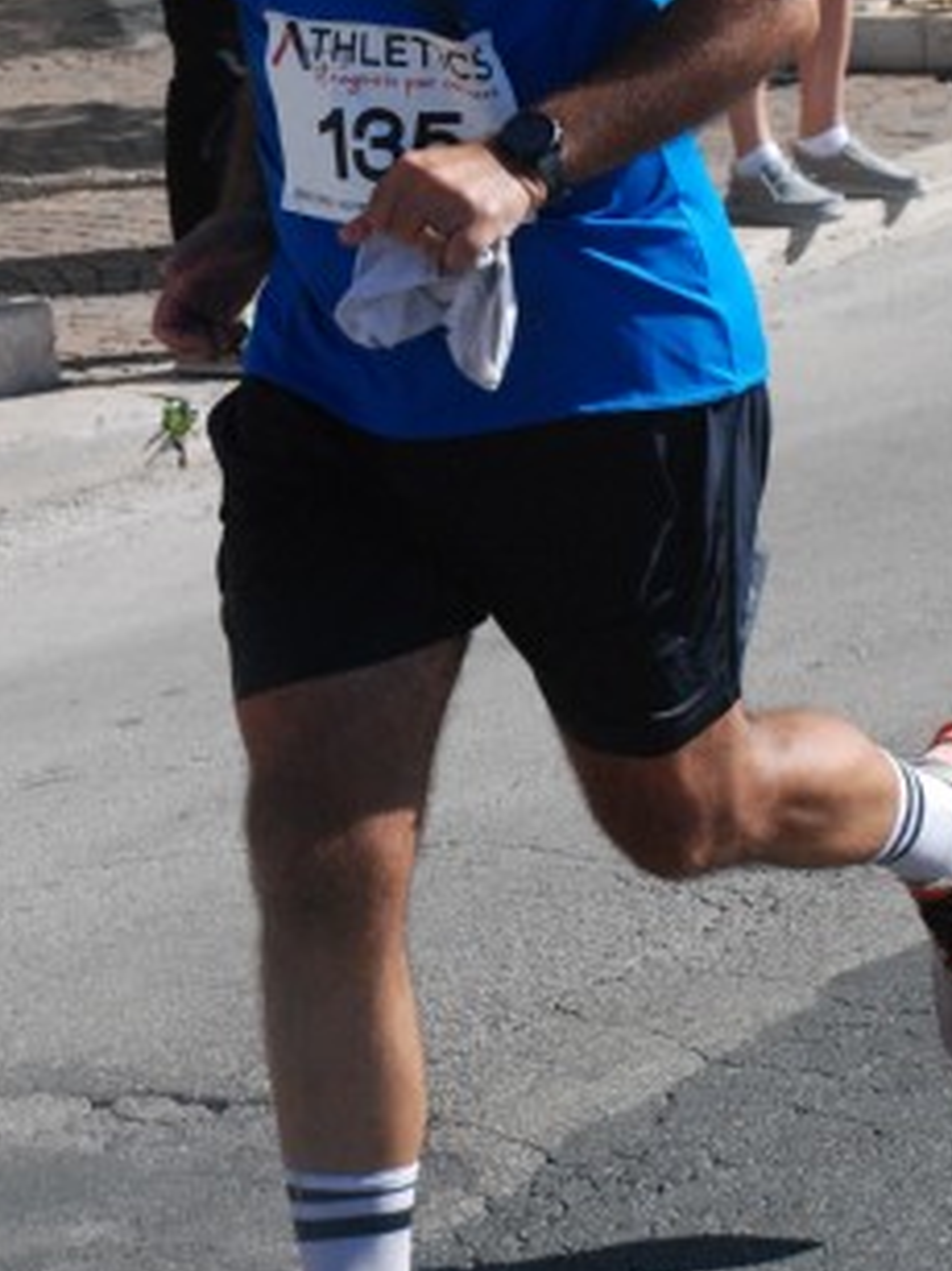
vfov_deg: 13.4
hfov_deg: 10.1
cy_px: 253
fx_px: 5394
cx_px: 188
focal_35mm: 147
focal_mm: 52
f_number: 7.1
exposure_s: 1/1600
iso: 1000
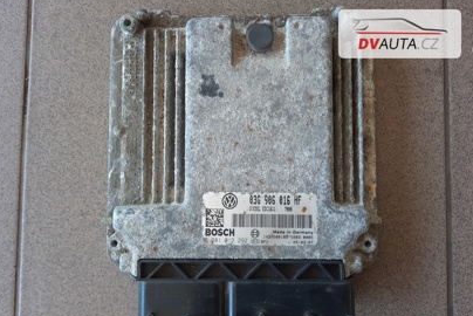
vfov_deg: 48.0
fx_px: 355
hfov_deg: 67.3
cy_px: 169
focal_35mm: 27
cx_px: 240
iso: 64
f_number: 2
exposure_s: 1/50
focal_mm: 4.6
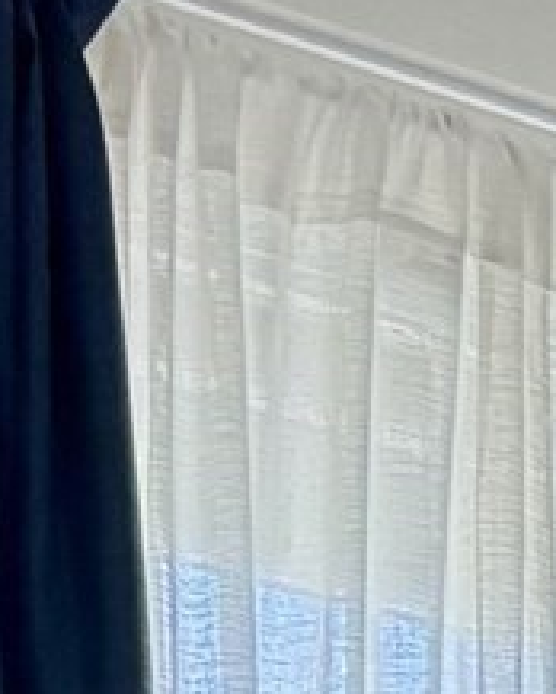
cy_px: 2367
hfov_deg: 5.9
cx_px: 2234
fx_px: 4539
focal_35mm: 221
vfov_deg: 7.3
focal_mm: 6.76
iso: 400
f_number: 1.78
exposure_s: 1/120
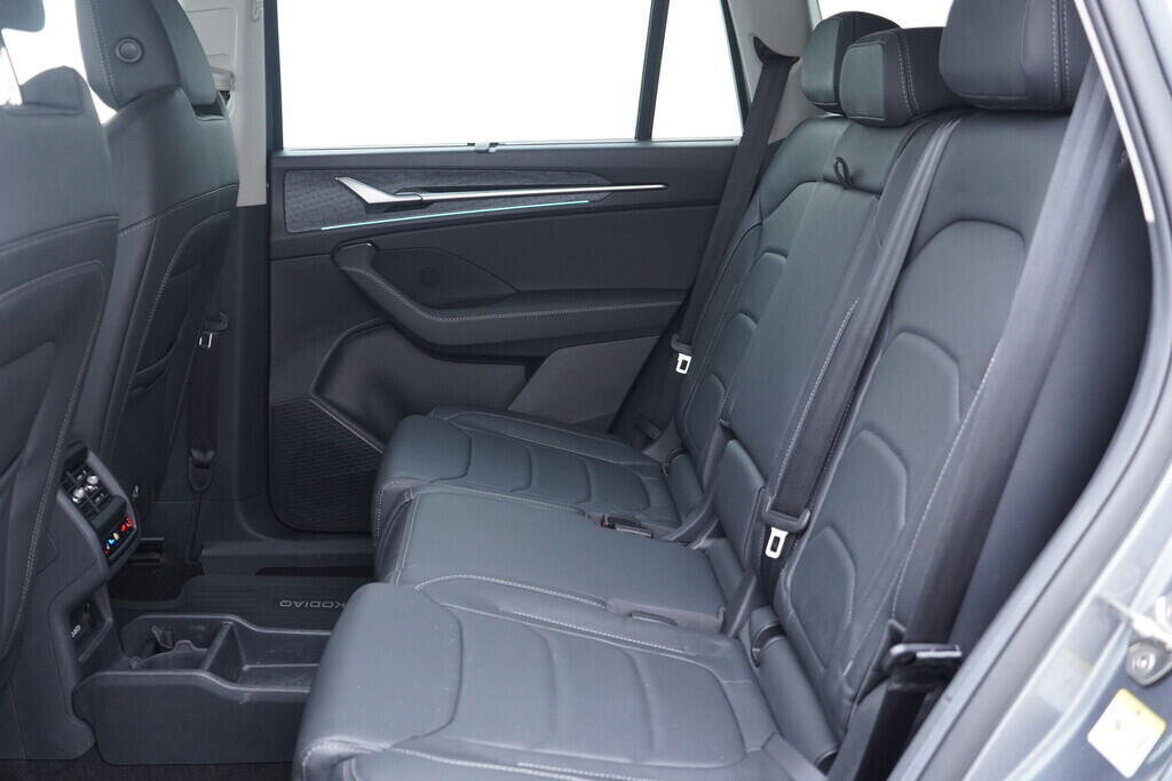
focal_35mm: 36
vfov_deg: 36.9
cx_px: 586
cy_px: 390
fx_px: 1172
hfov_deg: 53.1
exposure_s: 1/40
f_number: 2.8
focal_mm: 24
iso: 800
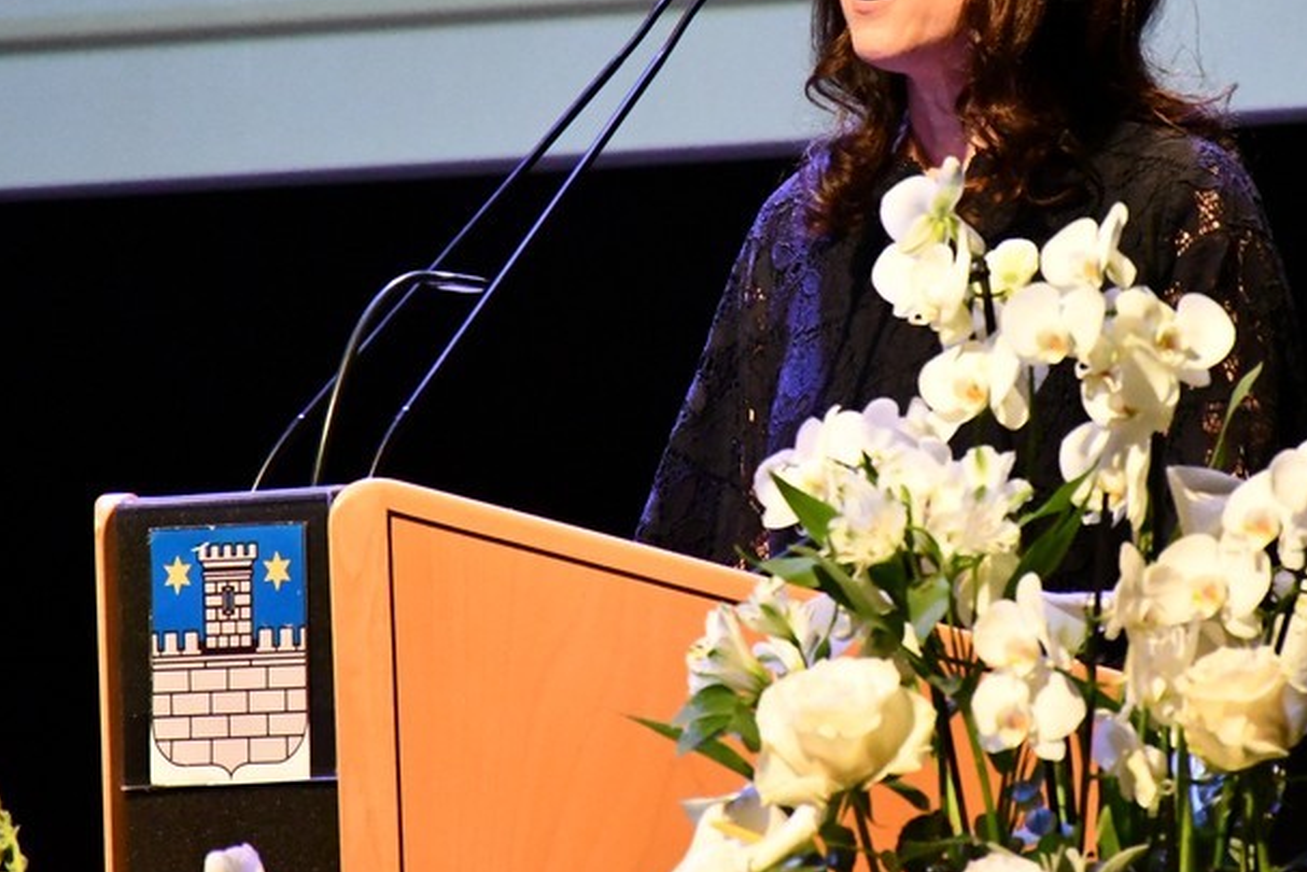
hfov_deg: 5.8
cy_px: 219
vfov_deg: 3.9
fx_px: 12854
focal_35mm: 354
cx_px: 706
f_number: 5.6
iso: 11400
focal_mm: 140
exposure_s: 1/250
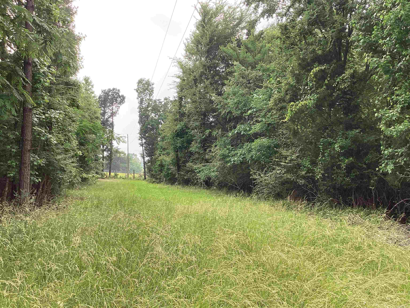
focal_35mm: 31
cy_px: 154
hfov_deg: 58.4
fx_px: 367
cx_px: 205
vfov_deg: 45.4
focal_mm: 3.3
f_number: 2.4
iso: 25
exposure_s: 1/274
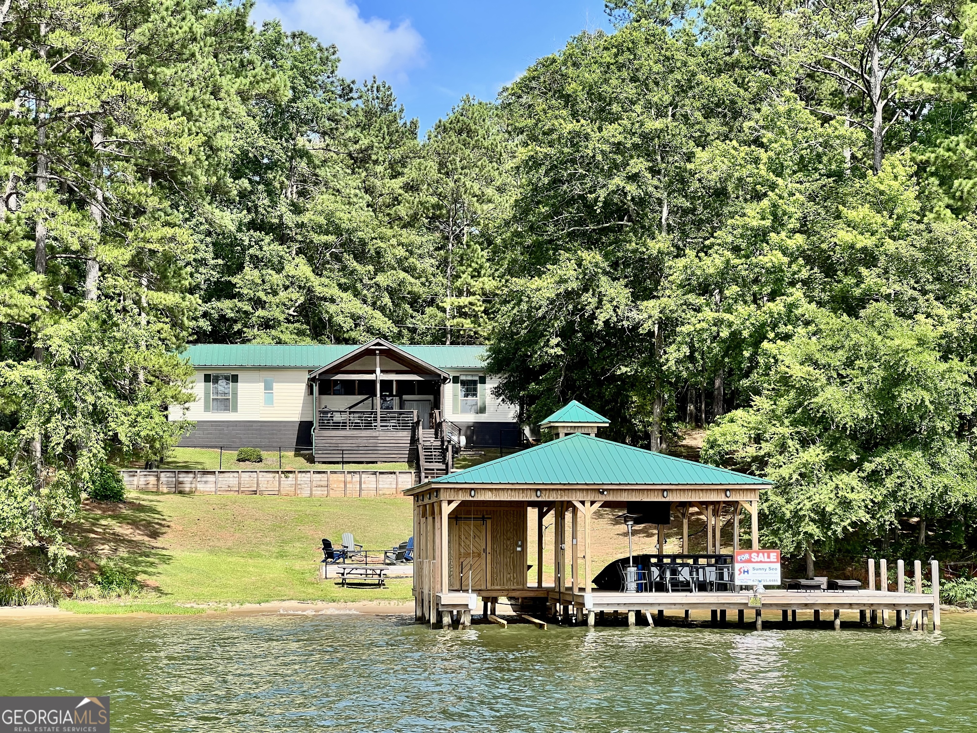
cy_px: 366
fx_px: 2173
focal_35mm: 77
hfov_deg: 25.3
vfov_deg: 19.1
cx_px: 488
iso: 32
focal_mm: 9
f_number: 2.8
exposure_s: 1/320
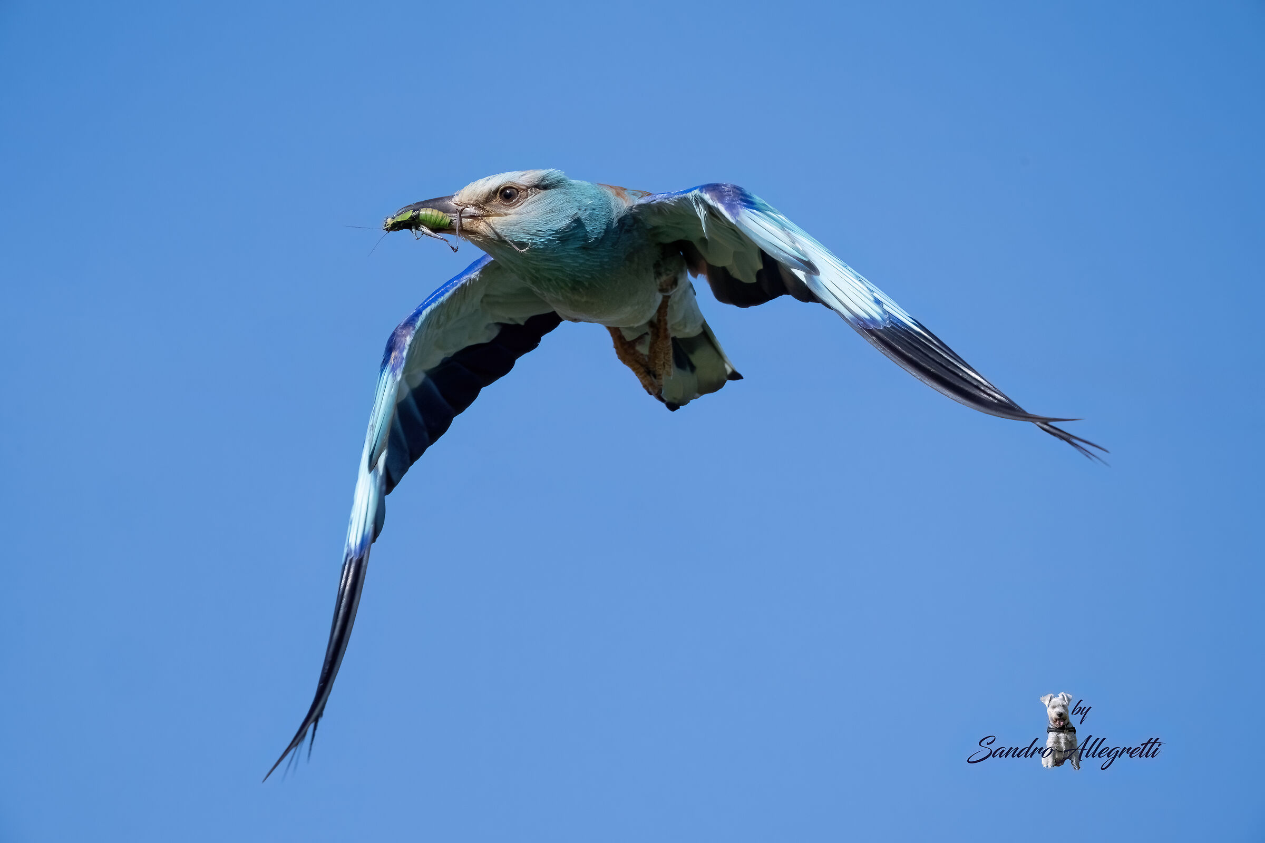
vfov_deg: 1.9
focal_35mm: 710
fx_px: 24947
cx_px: 632
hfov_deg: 2.9
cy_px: 422
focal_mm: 710
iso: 1100
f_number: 9
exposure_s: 1/3200
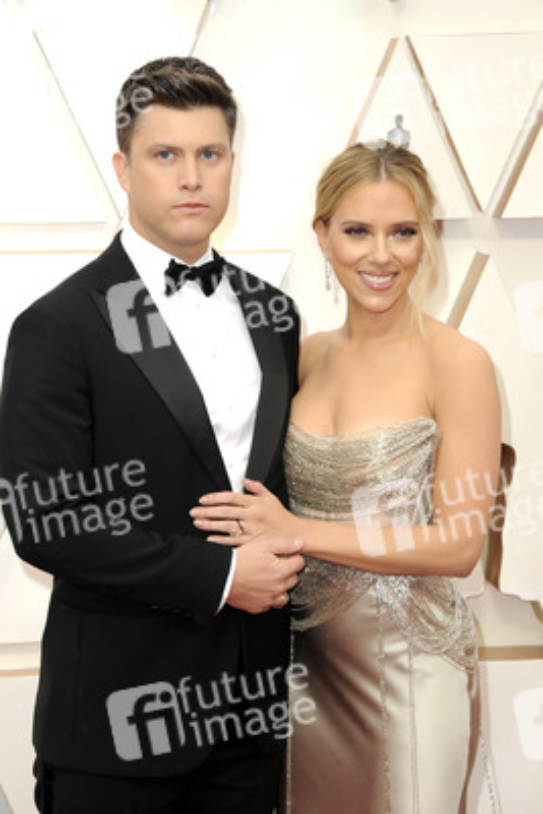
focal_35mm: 100
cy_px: 407
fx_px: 2260
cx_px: 272
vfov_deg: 20.4
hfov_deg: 13.7
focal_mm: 100
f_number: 7.1
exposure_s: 1/250
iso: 1250
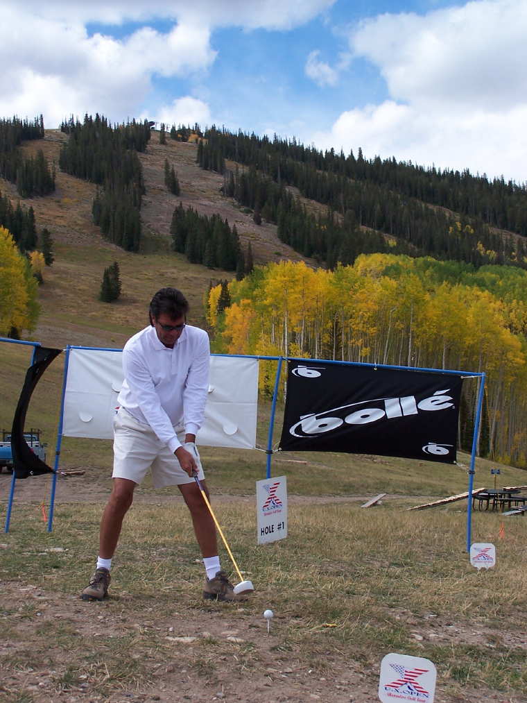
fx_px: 1197
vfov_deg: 32.7
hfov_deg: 24.8
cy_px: 352
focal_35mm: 59
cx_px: 264
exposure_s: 1/500
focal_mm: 9.8
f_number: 4.5
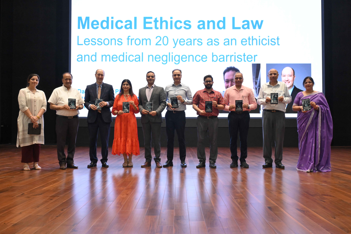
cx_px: 176
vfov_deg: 42.3
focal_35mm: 31
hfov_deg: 60.3
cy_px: 117
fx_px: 302
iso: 4000
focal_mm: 31
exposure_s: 1/50
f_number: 10
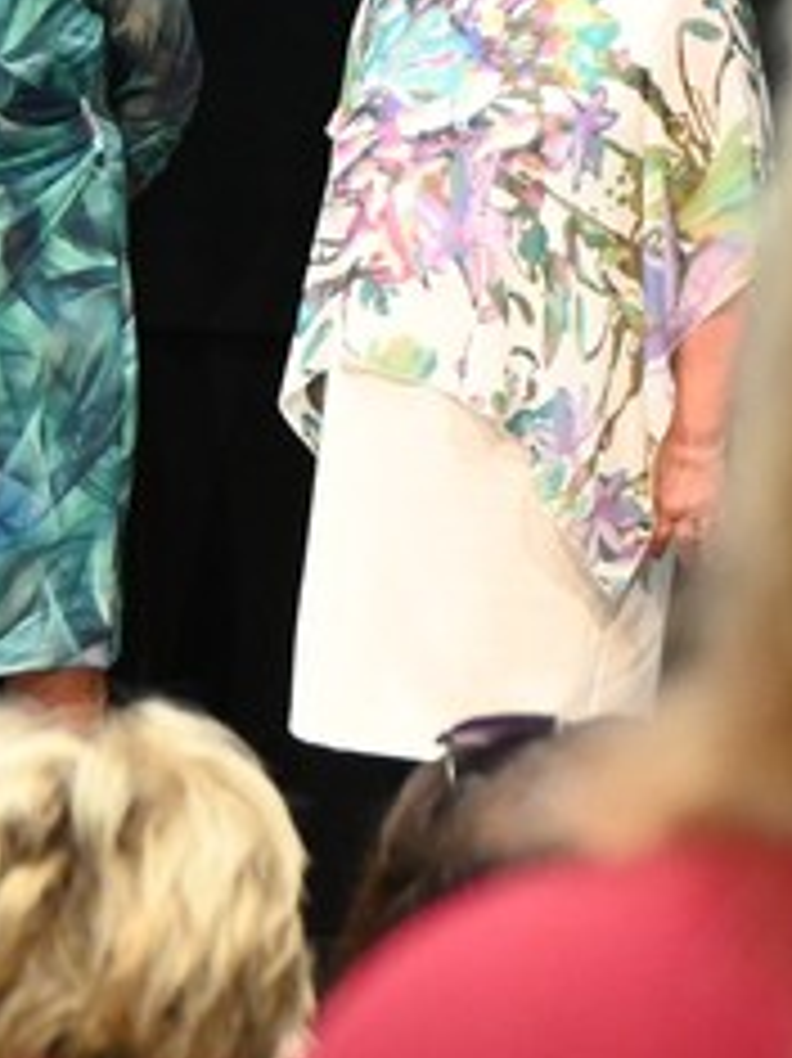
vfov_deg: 6.7
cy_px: 302
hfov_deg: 4.9
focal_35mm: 295
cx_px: -1004
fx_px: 9007
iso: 1250
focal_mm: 40
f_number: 4
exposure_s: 1/50
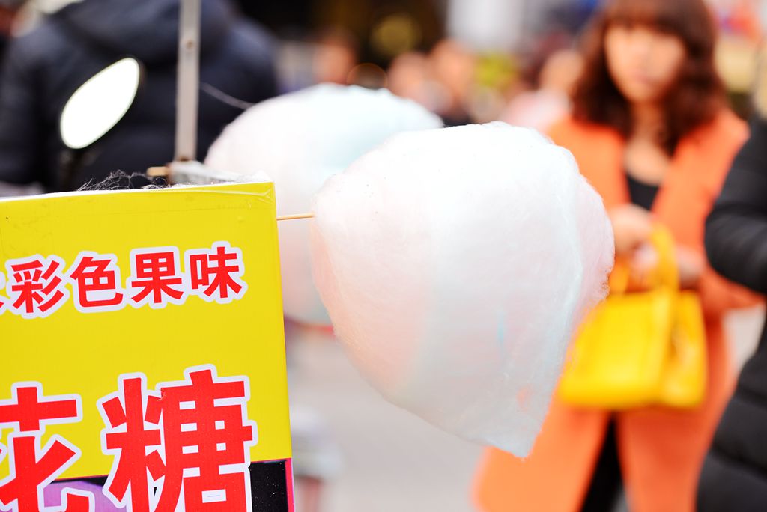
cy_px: 256
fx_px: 2601
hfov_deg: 16.8
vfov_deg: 11.3
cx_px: 384
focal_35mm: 122
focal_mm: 122
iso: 500
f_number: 2.8
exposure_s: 1/800
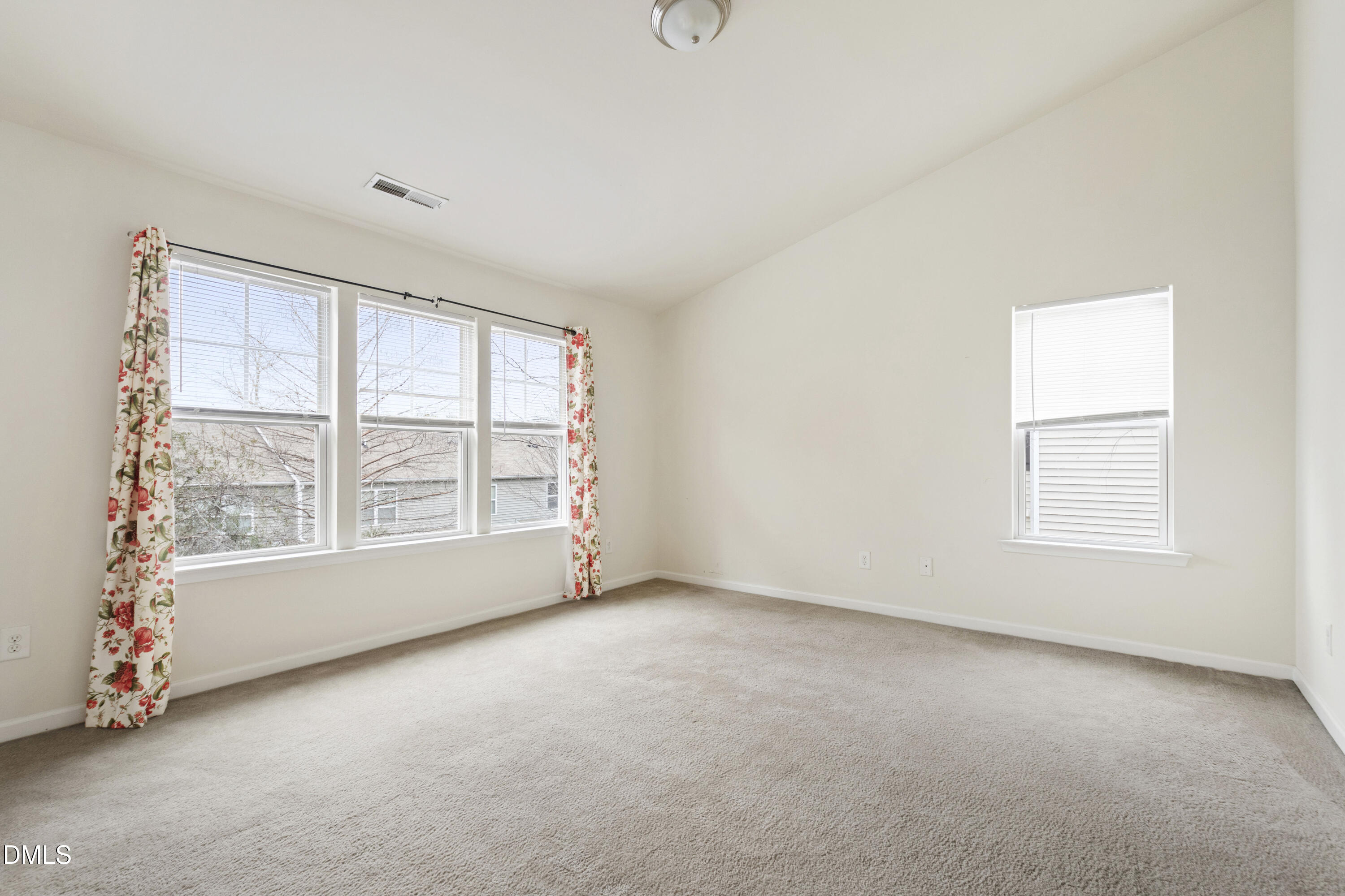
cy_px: 448
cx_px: 672
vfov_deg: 77.3
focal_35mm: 15
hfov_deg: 100.4
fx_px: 560
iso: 250
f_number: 7.1
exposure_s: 1/6
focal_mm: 10
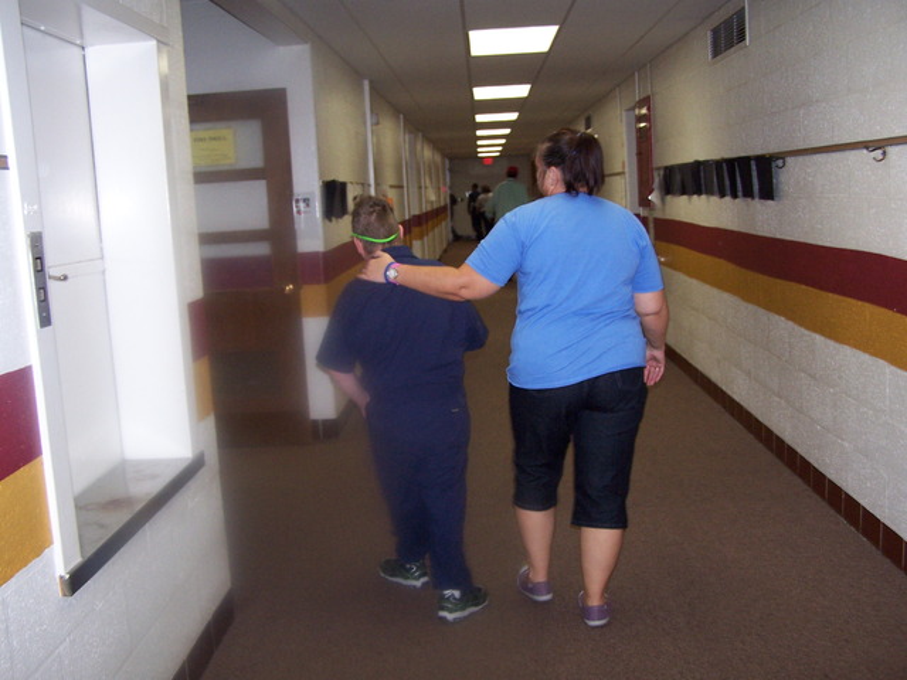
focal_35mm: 38
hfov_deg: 49.0
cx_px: 454
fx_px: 996
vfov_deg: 37.7
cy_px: 340
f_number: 2.8
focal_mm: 6.3
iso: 140
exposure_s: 1/60
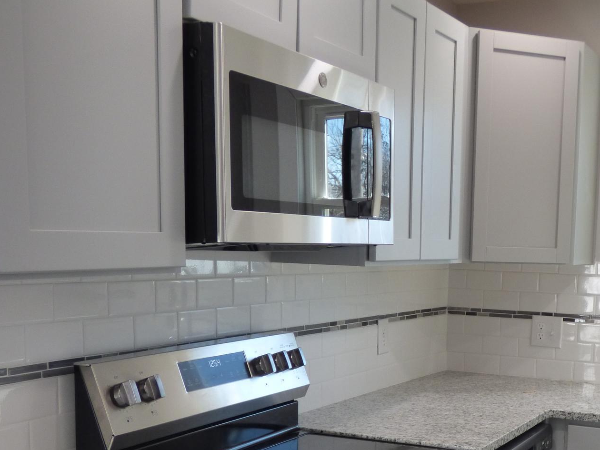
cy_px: 363
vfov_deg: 27.4
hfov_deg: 35.7
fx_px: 901
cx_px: 471
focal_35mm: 52
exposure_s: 1/100
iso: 250
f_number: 3.3
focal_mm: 5.53
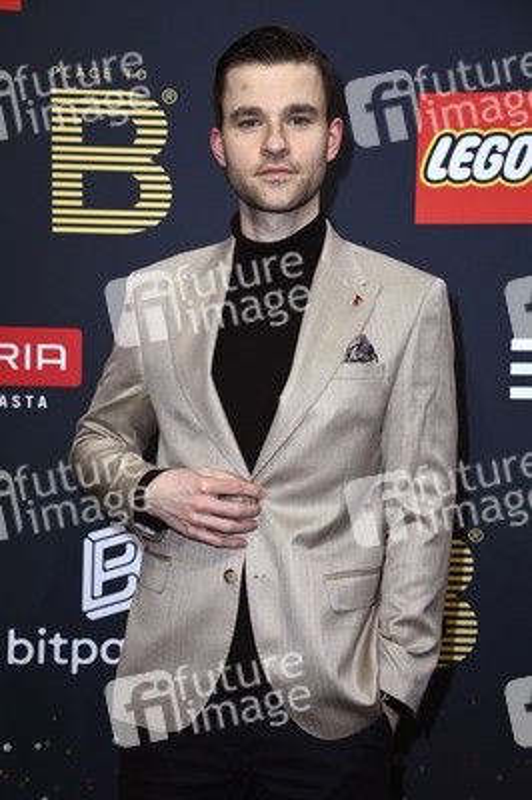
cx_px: 266
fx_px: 1599
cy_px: 400
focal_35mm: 72
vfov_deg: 28.1
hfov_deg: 18.9
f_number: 5.6
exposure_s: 1/250
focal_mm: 72
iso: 320
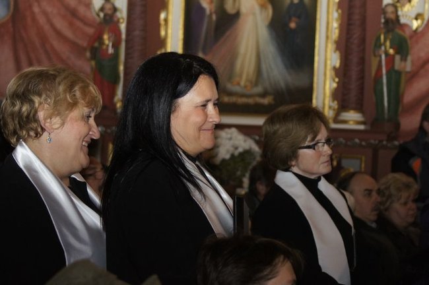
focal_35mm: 112
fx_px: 1339
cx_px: 214
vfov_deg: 12.2
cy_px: 142
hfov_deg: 18.2
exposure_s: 1/125
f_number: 5.6
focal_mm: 75
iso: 1600
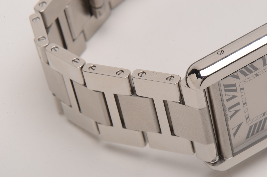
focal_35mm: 128
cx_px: 134
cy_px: 88
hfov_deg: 16.1
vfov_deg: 10.7
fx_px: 944
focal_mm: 85
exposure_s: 1/160
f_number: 29
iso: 100
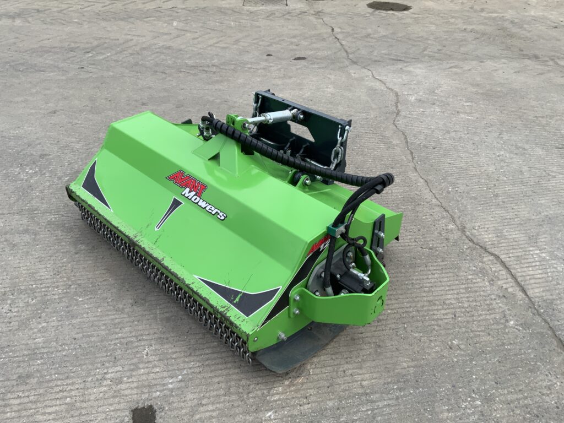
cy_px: 212
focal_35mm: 29
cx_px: 282
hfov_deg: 61.7
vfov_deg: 48.2
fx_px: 472
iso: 16
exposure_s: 1/709
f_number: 1.8
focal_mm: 3
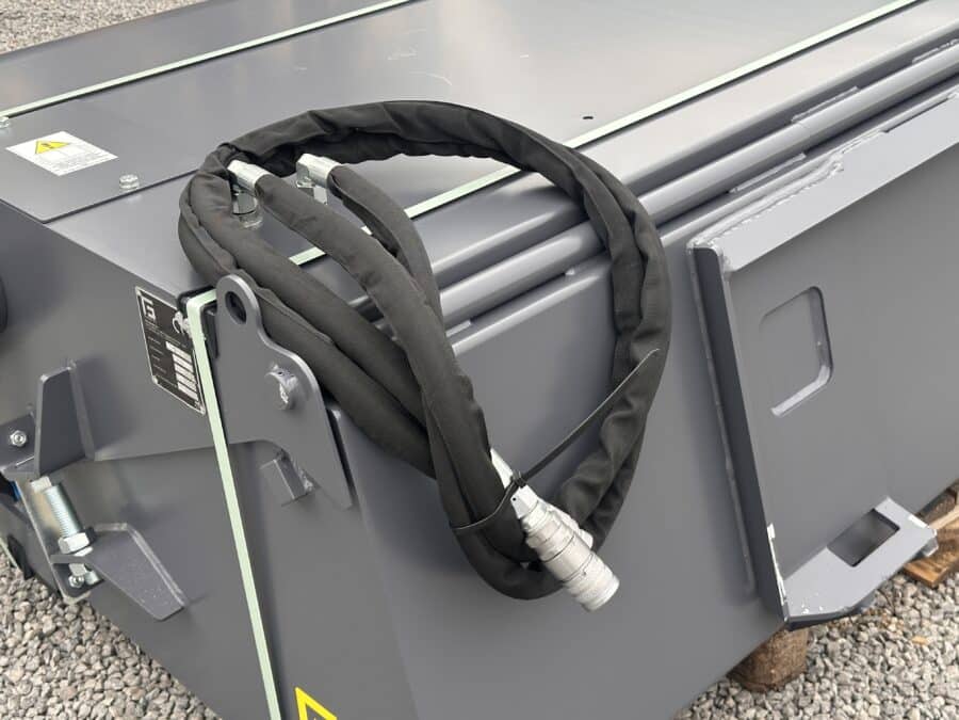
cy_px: 360
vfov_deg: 30.3
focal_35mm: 48
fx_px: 1330
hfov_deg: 39.7
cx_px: 480
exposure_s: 1/170
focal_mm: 6.86
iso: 80
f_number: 1.78
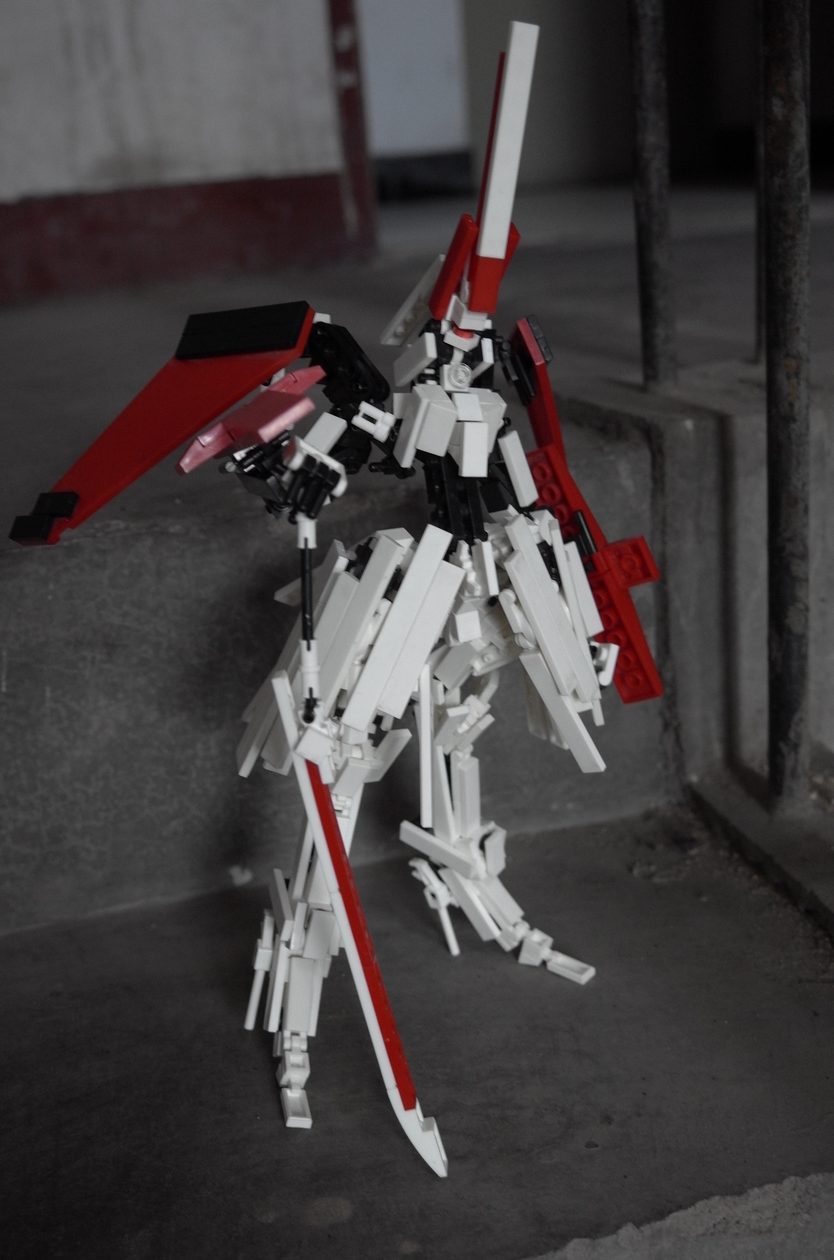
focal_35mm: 41
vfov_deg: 47.5
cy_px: 630
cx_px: 417
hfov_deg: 32.5
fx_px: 1431
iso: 1600
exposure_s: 1/30
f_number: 4.7
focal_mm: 27.4
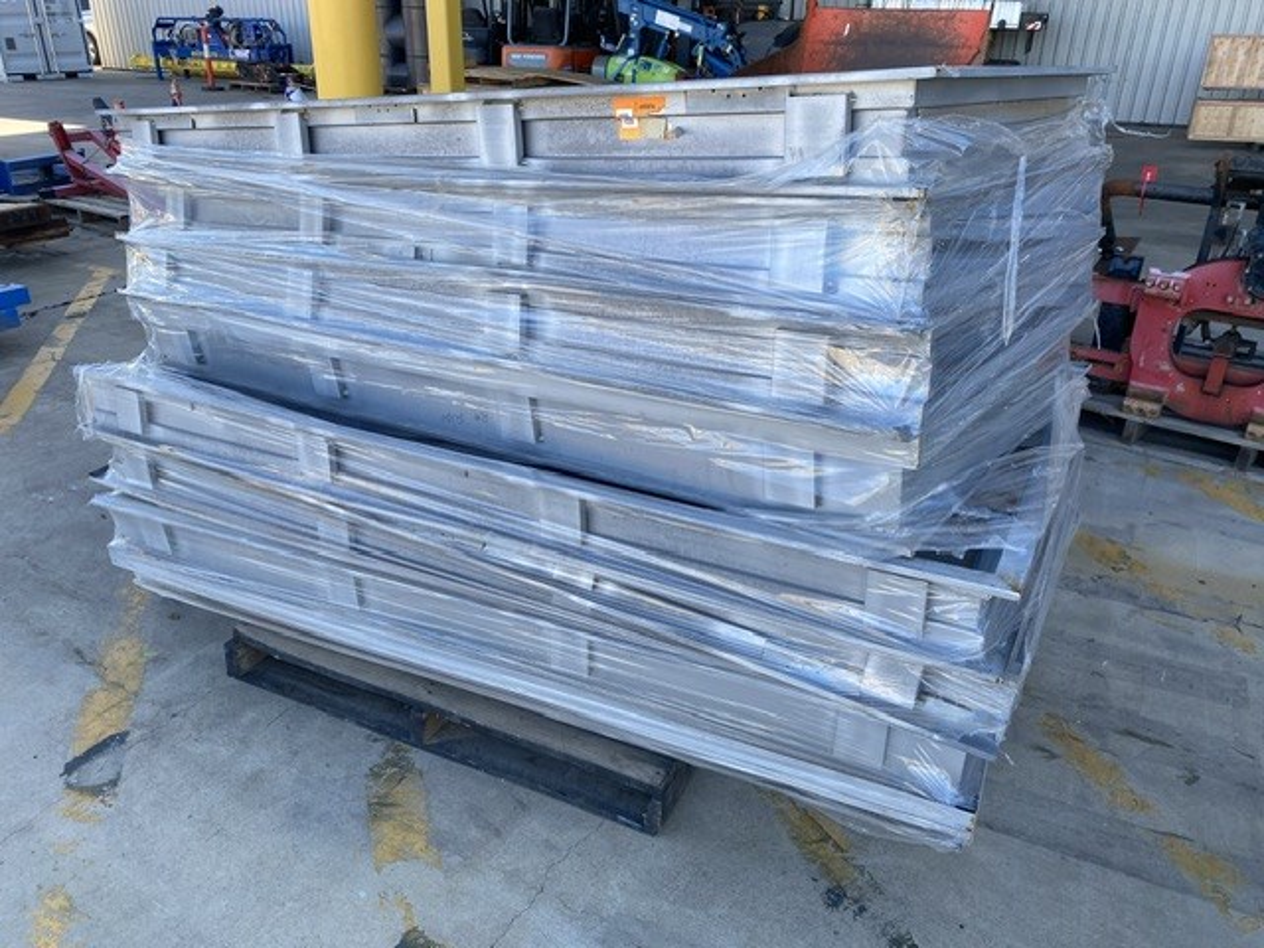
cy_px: 474
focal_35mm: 26
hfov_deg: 67.3
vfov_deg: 53.1
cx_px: 632
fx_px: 949
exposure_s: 1/393
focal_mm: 4.25
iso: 32
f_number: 1.8
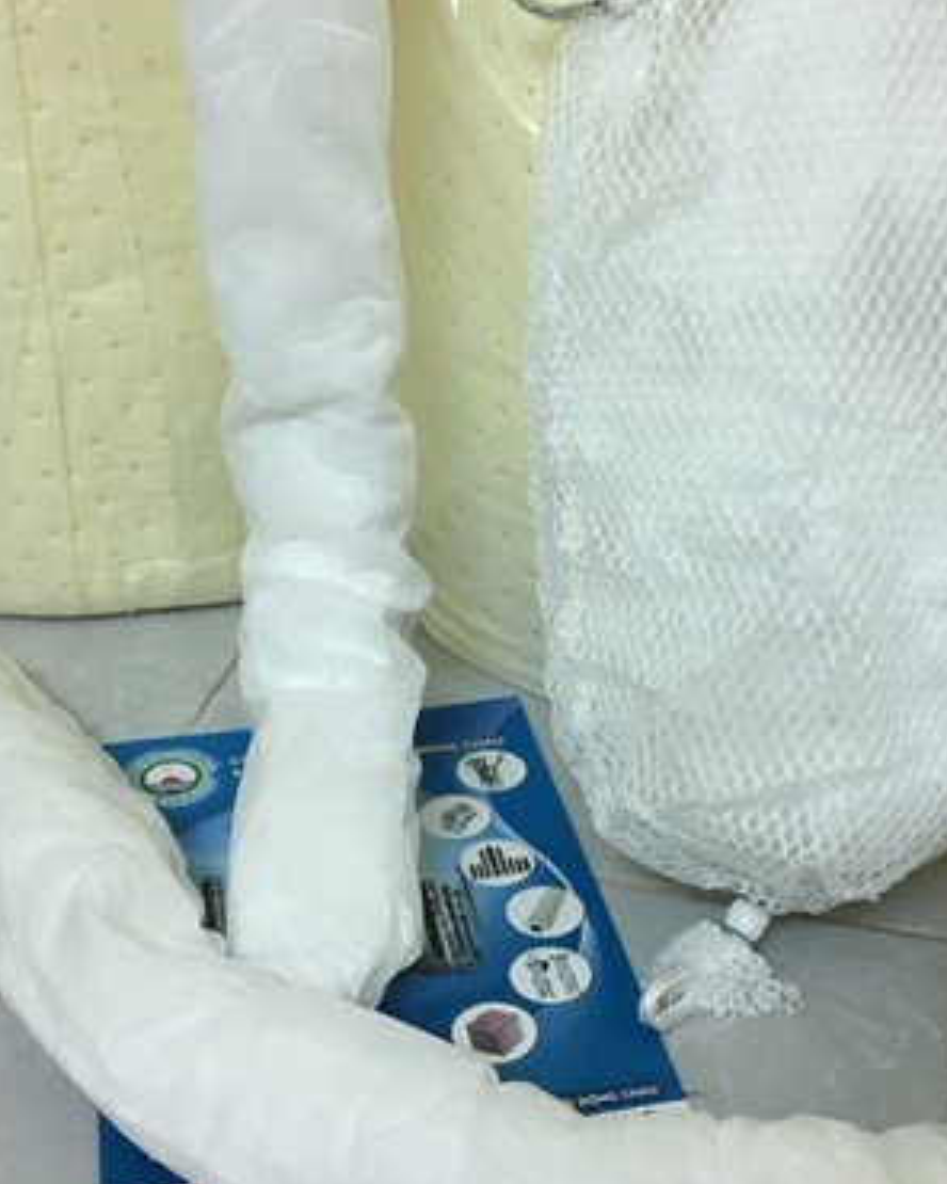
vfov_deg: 38.0
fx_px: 1717
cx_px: 528
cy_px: 608
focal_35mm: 49
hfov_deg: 30.8
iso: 64
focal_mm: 4.15
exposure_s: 1/17
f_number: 2.2
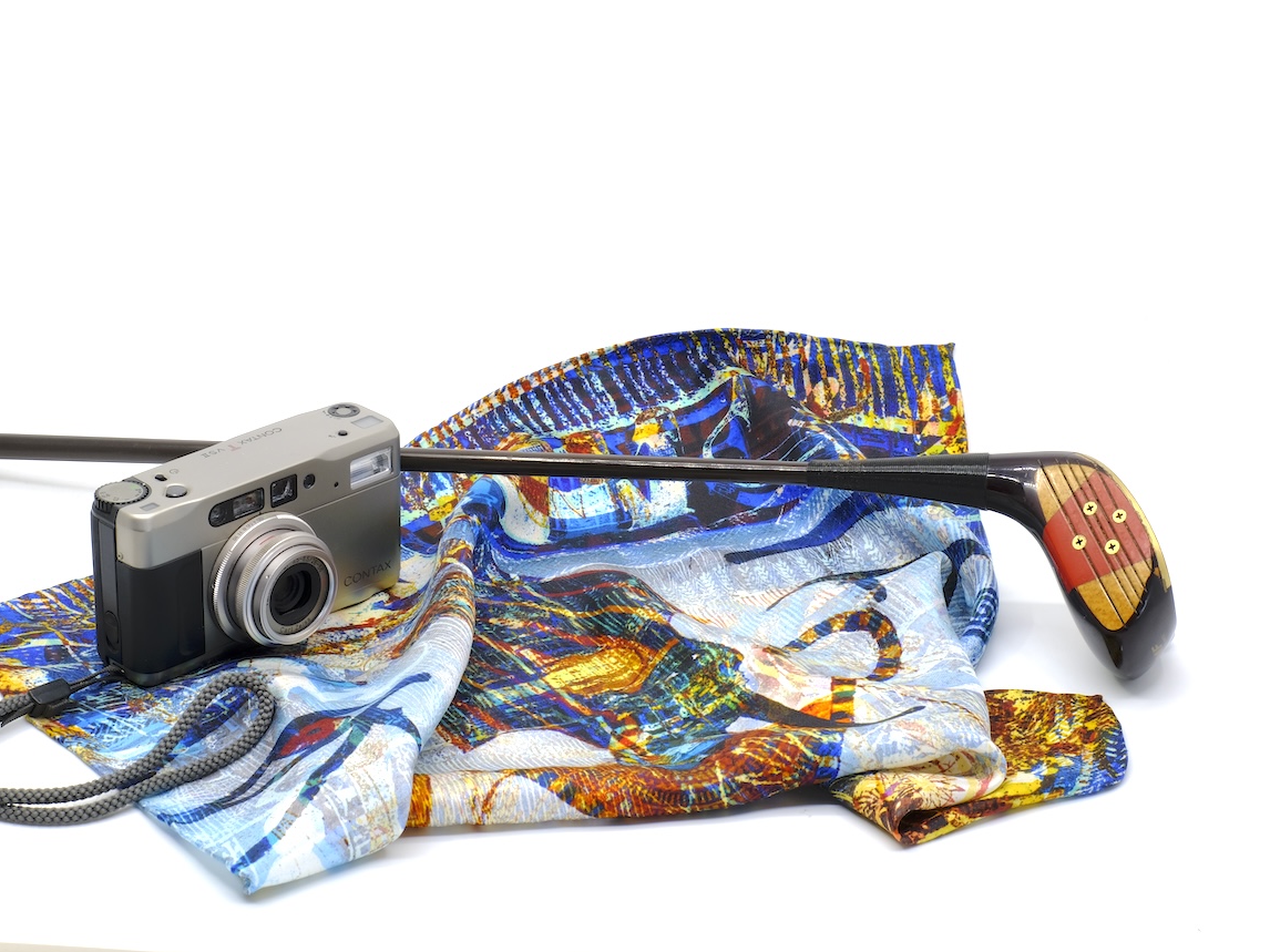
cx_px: 559
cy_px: 474
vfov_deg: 20.4
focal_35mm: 72
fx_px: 2641
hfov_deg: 27.0
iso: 400
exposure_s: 1/5.3
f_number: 18
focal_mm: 43.9
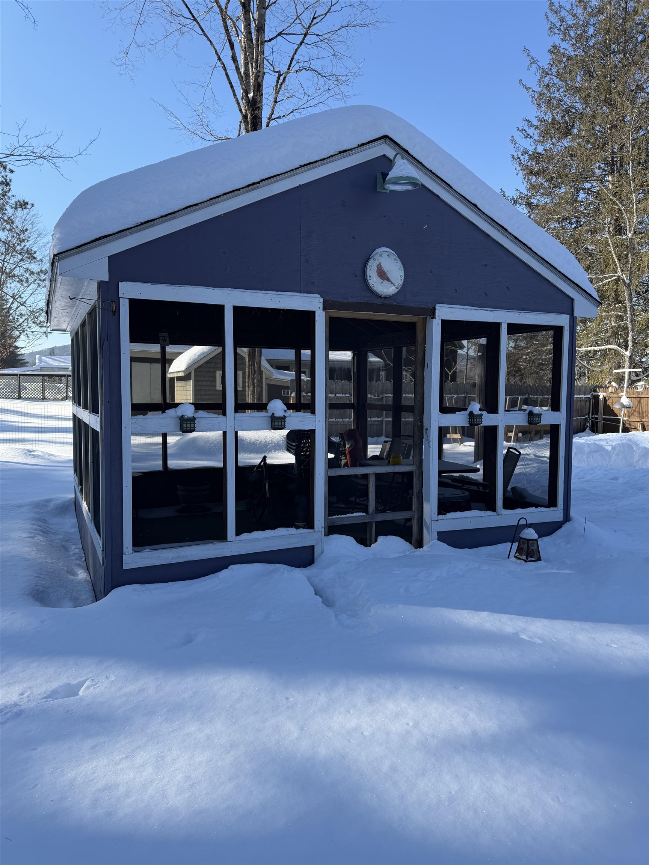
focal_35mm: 24
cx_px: 324
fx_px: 600
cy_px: 432
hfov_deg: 56.8
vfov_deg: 71.6
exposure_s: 1/2445
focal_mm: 6.76
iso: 80
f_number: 1.78
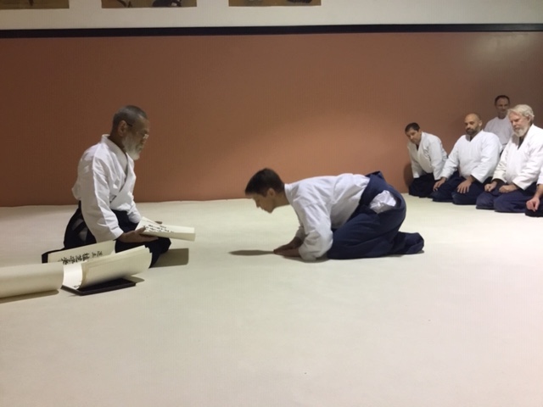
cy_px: 204
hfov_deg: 58.4
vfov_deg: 45.4
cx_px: 272
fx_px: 486
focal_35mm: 31
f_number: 2.4
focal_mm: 3.3
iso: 125
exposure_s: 1/30
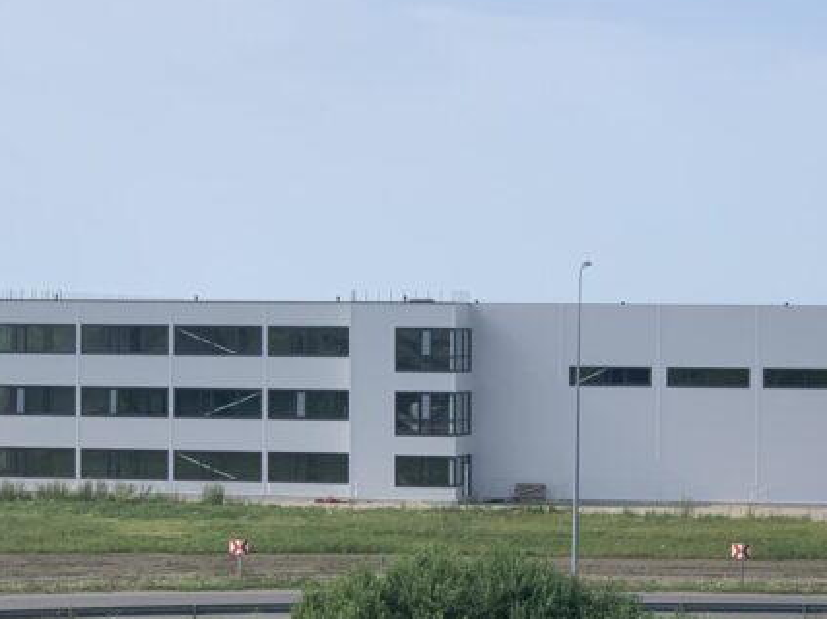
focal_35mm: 125
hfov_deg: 15.7
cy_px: 359
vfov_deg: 11.8
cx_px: 553
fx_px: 2985
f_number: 2.4
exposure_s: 1/1295
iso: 16
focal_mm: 6
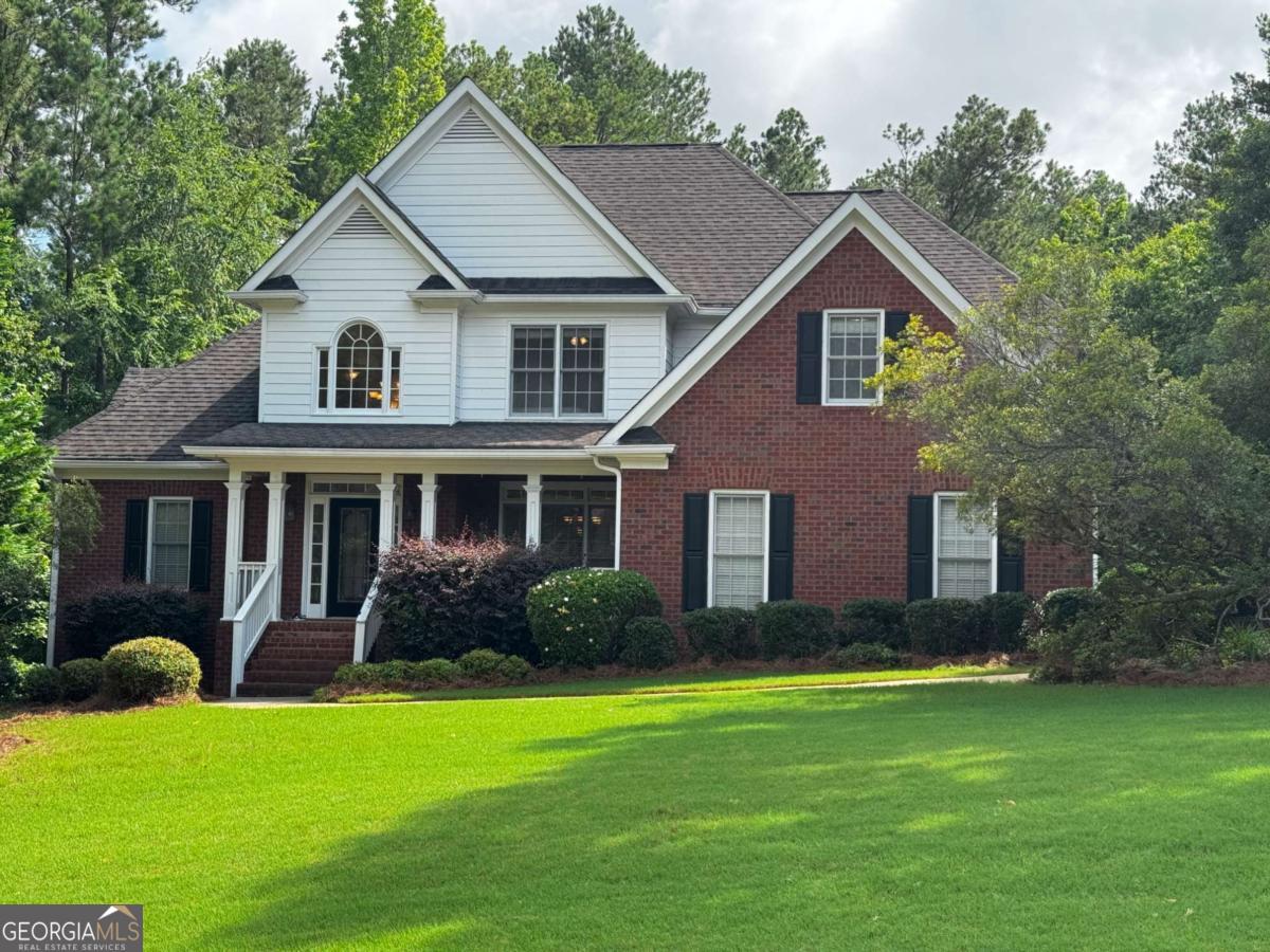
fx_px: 1761
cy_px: 476
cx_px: 635
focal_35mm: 48
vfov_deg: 30.3
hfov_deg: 39.7
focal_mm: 6.76
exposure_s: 1/774
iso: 64
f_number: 1.78
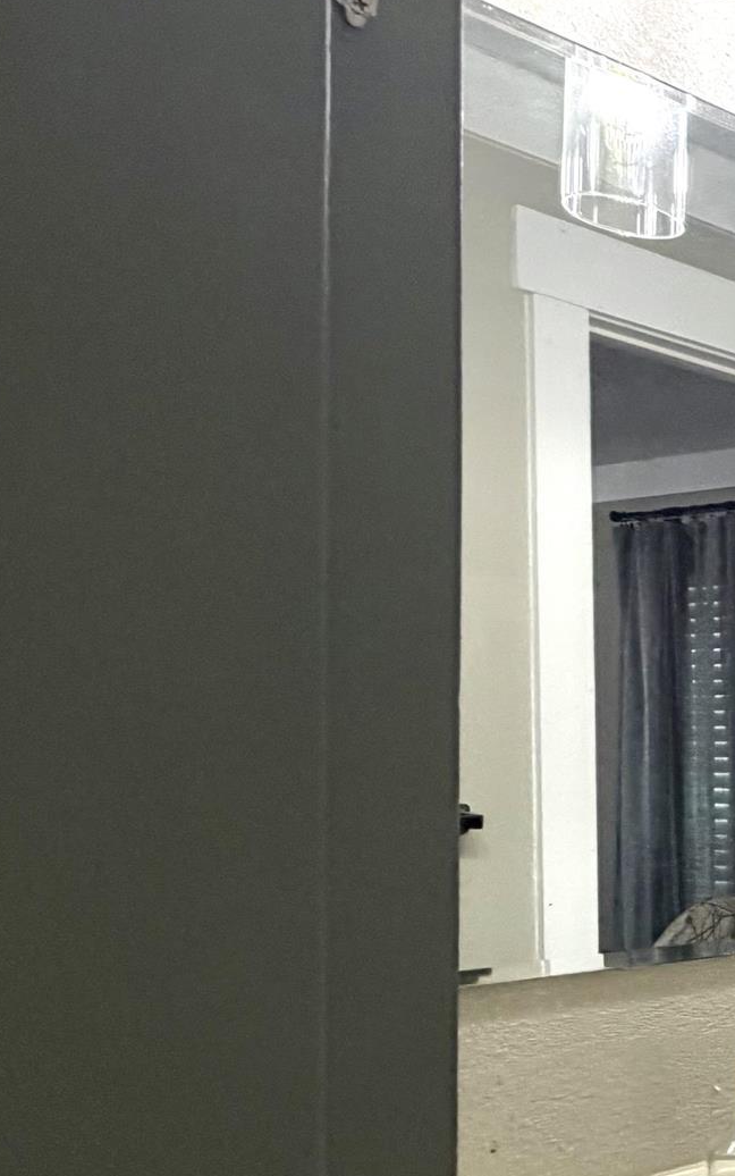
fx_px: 1409
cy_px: 803
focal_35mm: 44
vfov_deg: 44.5
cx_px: 1634
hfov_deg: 16.7
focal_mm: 2.22
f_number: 2.2
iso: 200
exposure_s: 1/120
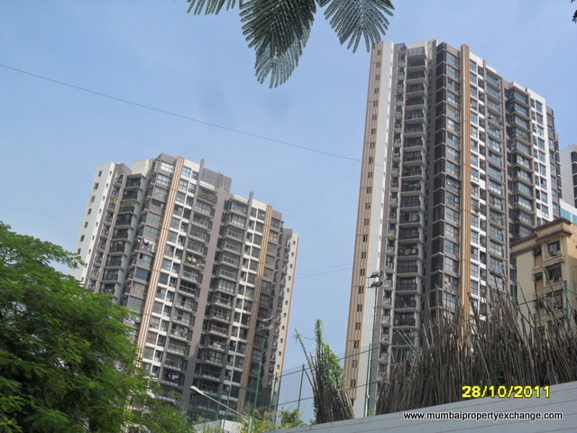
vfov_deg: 32.9
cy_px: 216
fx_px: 733
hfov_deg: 42.9
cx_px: 288
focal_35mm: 44
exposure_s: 1/1000
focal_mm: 7.8
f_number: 4.5
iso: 100
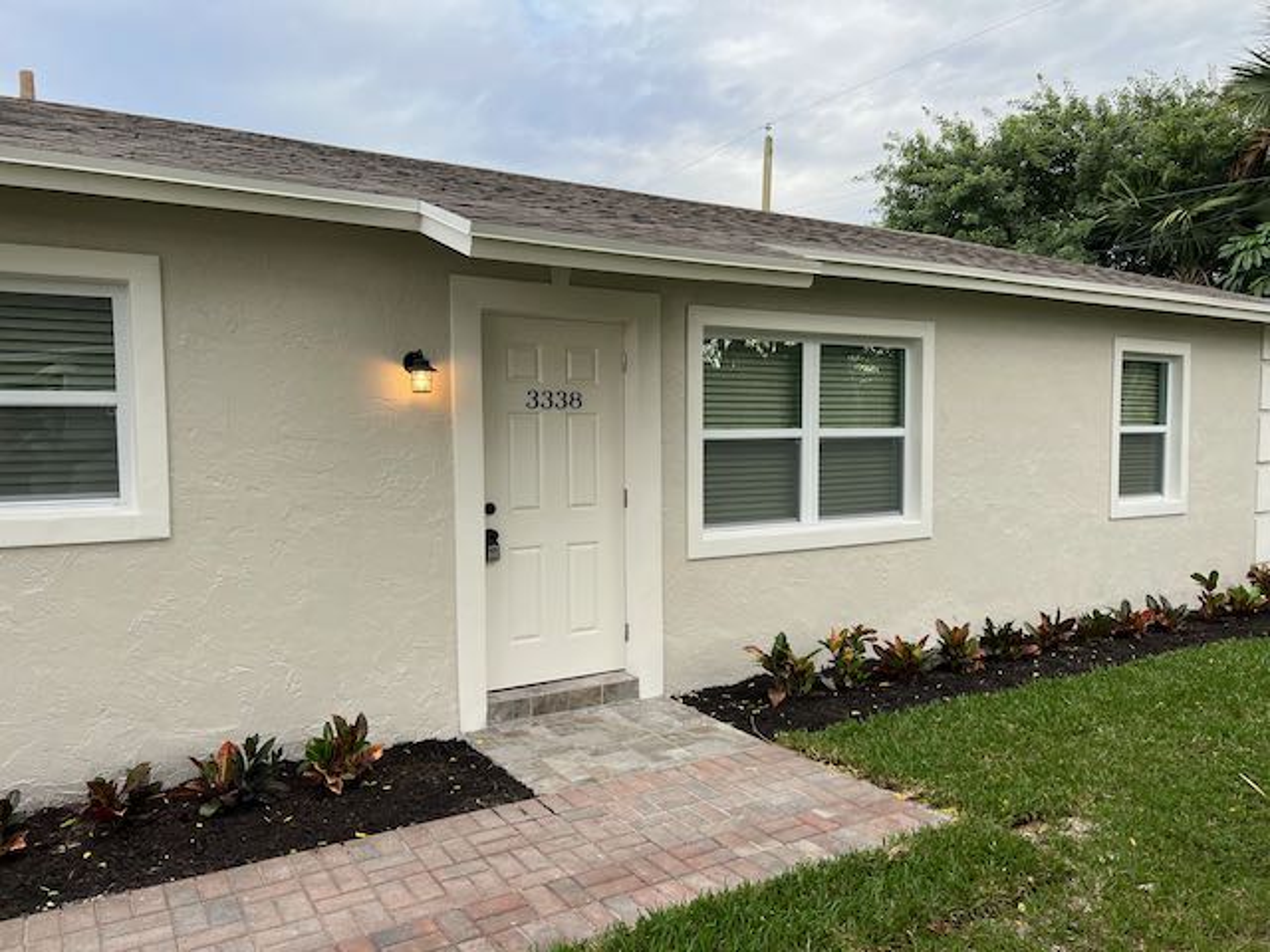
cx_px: 635
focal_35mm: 26
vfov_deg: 53.1
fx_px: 954
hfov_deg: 67.3
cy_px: 476
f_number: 1.5
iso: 50
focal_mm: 5.7
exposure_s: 1/827
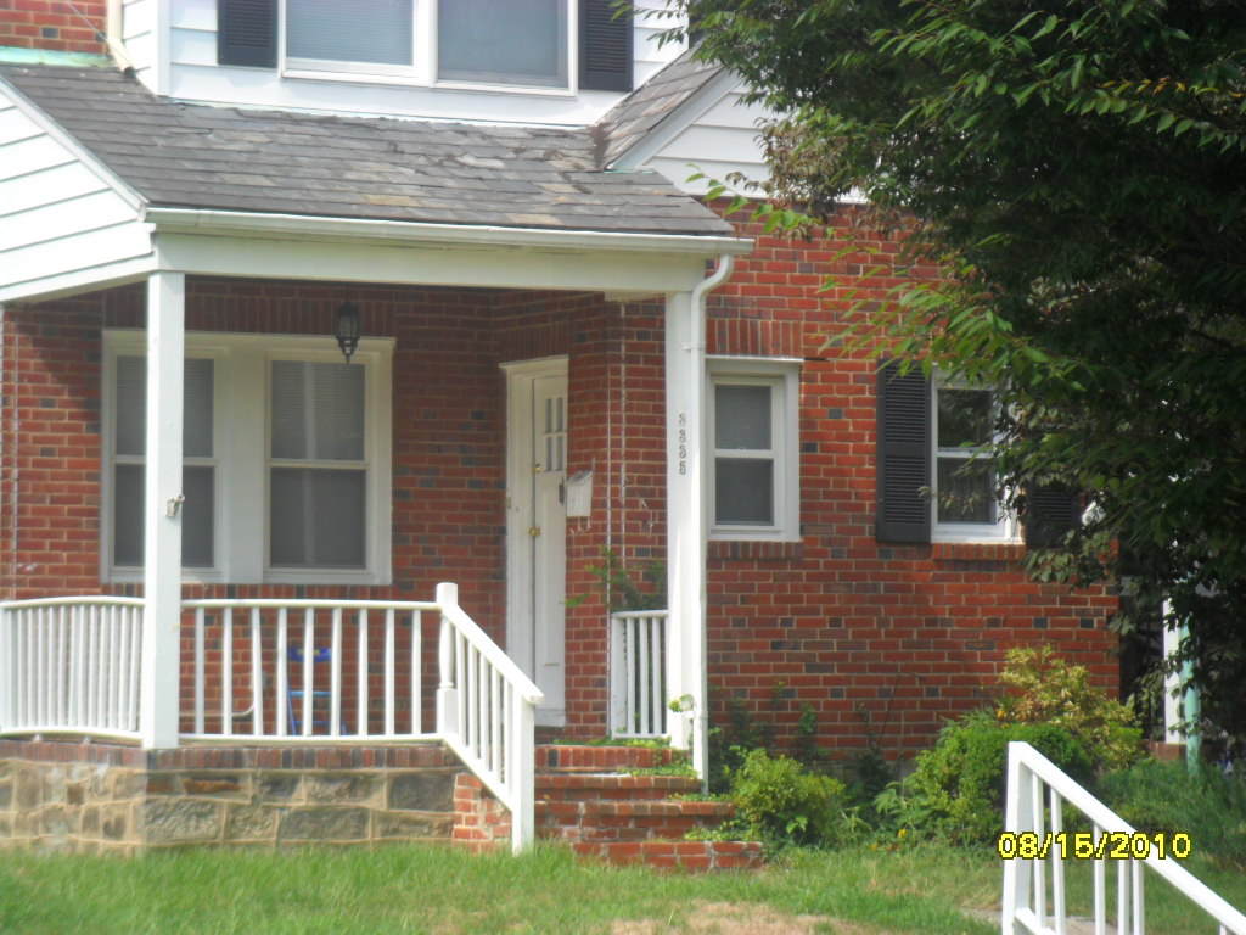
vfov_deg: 11.0
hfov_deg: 14.6
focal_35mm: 135
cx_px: 623
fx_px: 4859
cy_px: 468
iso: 100
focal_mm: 24.5
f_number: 5.9
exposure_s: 1/250
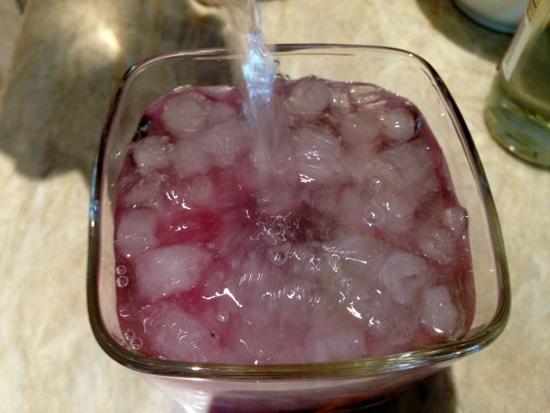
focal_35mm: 33
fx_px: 524
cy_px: 206
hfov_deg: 55.4
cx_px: 275
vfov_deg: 42.9
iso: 125
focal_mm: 4.12
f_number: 2.4
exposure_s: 1/20
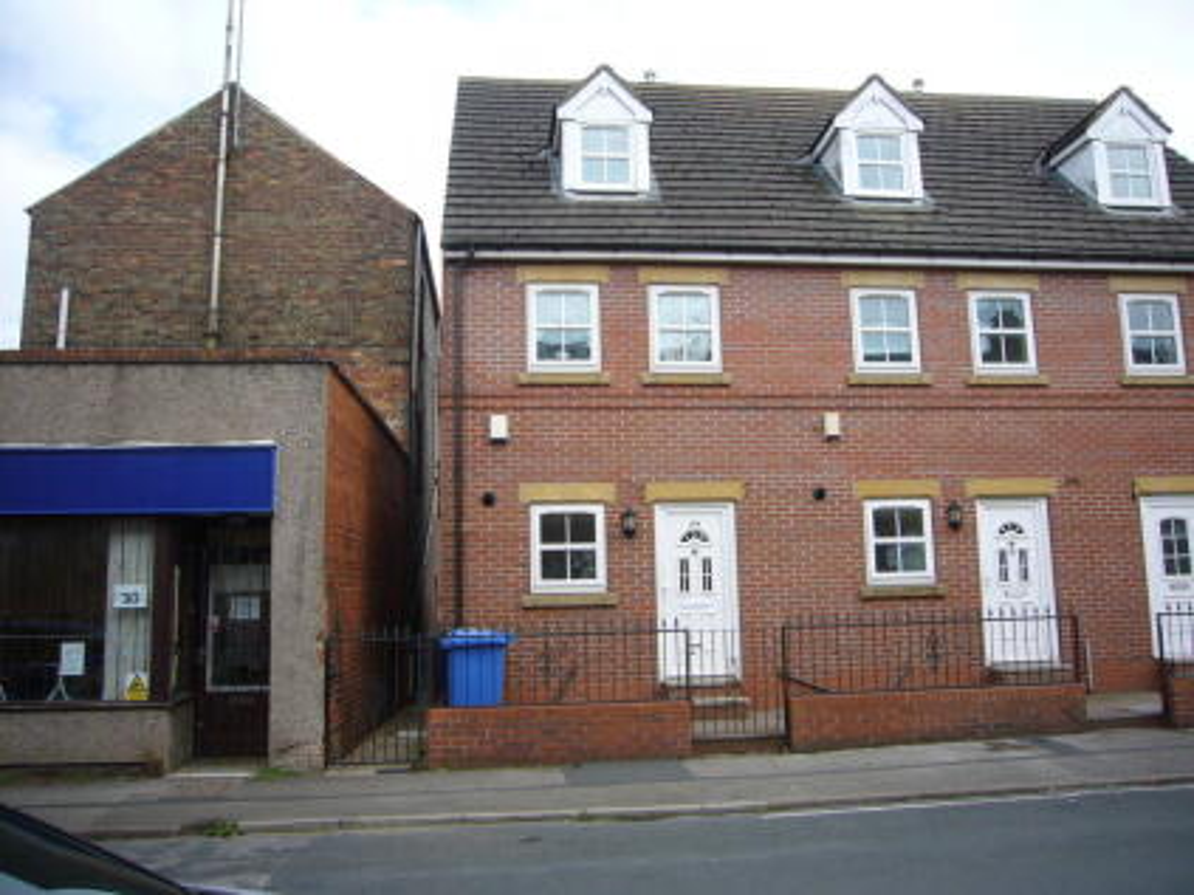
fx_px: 966
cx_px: 597
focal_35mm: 28
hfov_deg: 63.5
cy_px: 448
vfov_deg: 49.7
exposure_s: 1/500
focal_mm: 4.6
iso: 80
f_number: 2.8
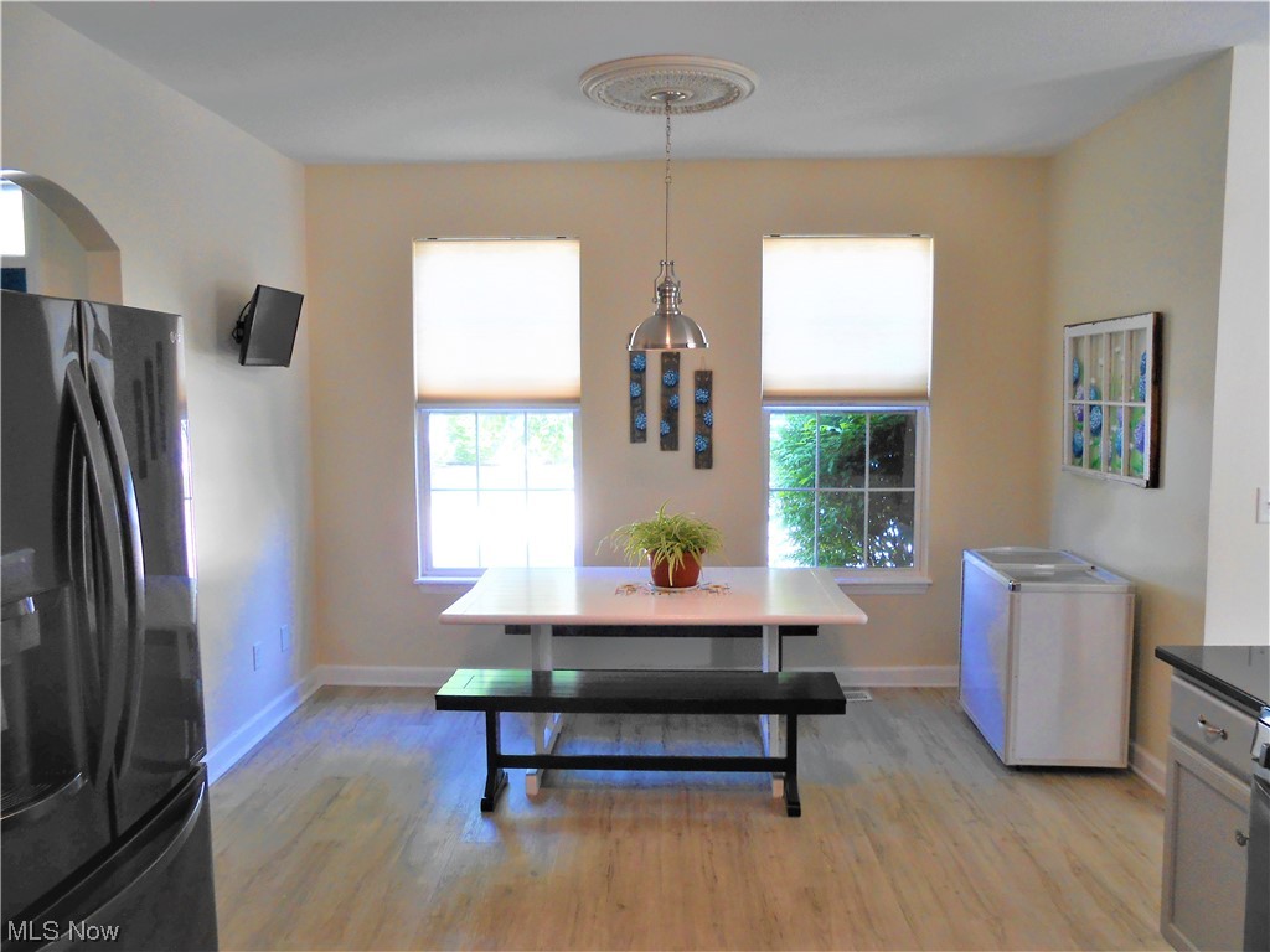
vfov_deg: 53.1
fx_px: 954
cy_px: 476
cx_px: 635
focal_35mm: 26
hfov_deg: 67.3
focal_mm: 4.6
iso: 125
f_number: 3.5
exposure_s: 1/30
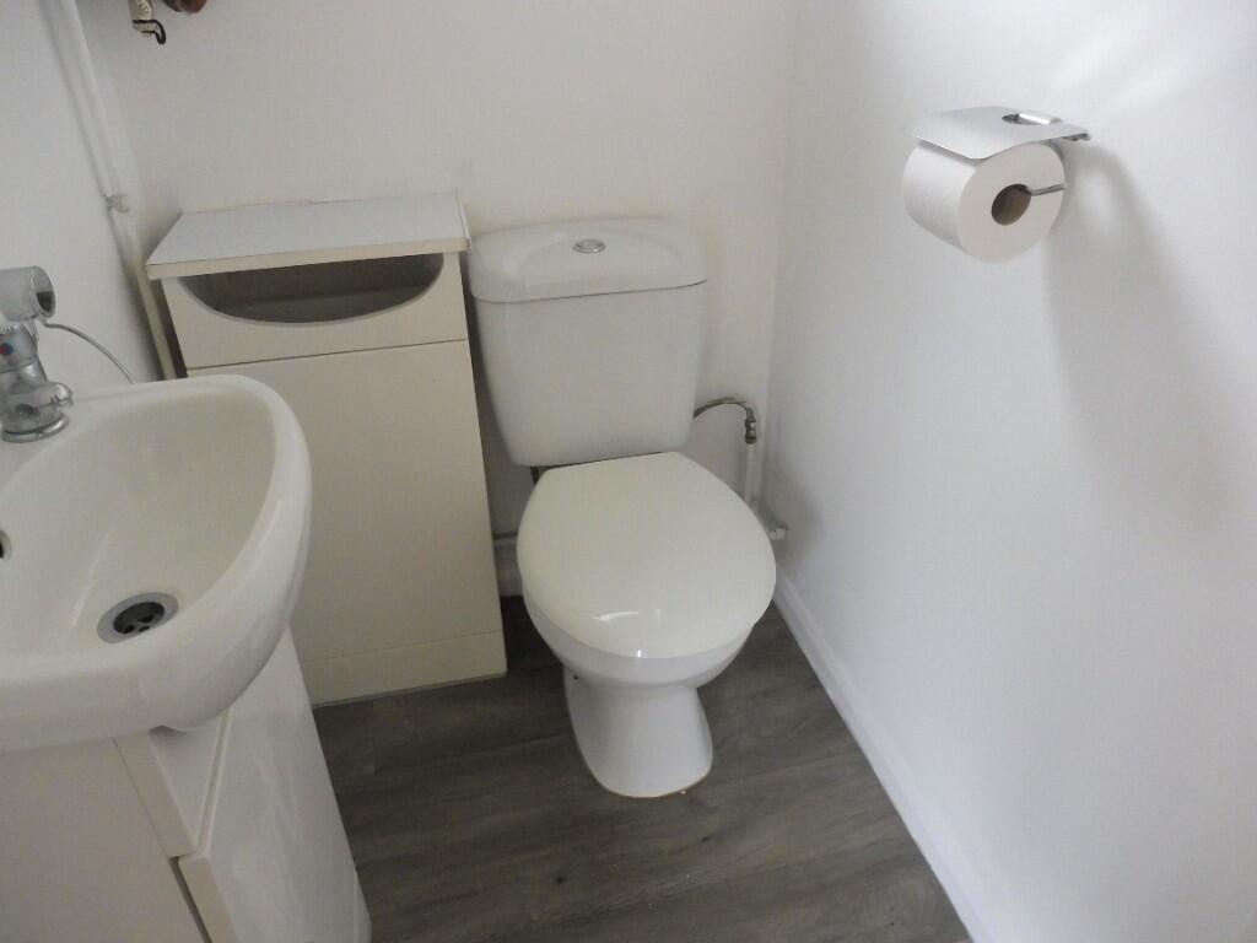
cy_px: 472
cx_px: 628
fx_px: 872
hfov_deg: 71.6
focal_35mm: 24
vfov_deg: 56.8
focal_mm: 4.3
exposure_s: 1/60
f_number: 3.3
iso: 400
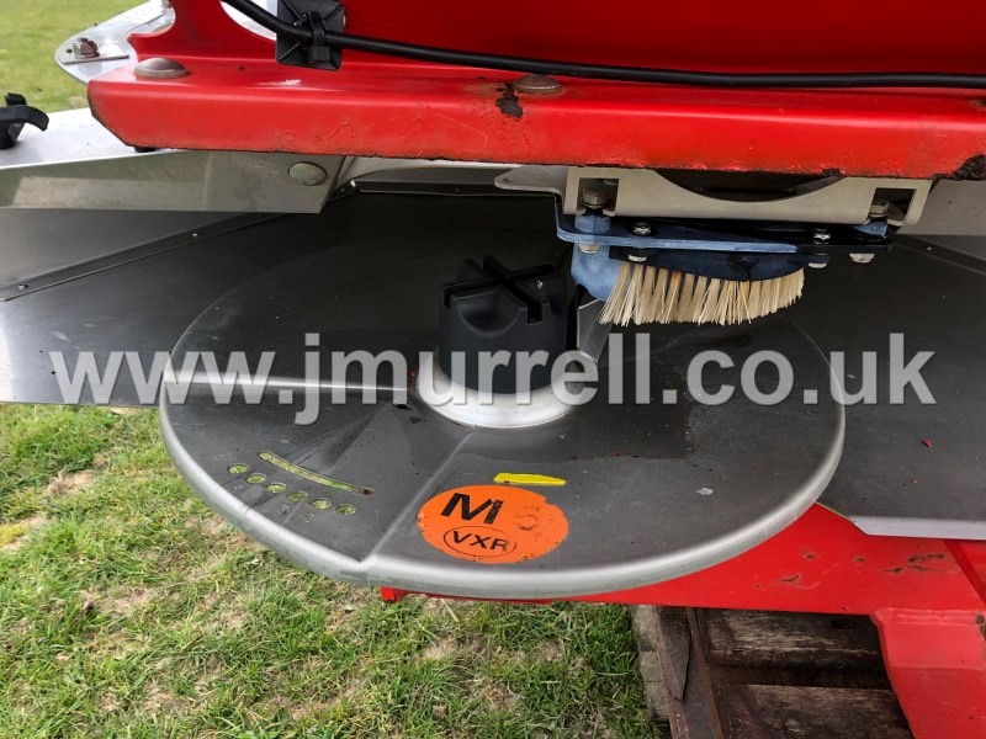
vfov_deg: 49.7
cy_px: 370
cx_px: 493
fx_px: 798
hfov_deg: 63.4
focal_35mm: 28
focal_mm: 3.99
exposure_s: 1/120
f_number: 1.8
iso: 50
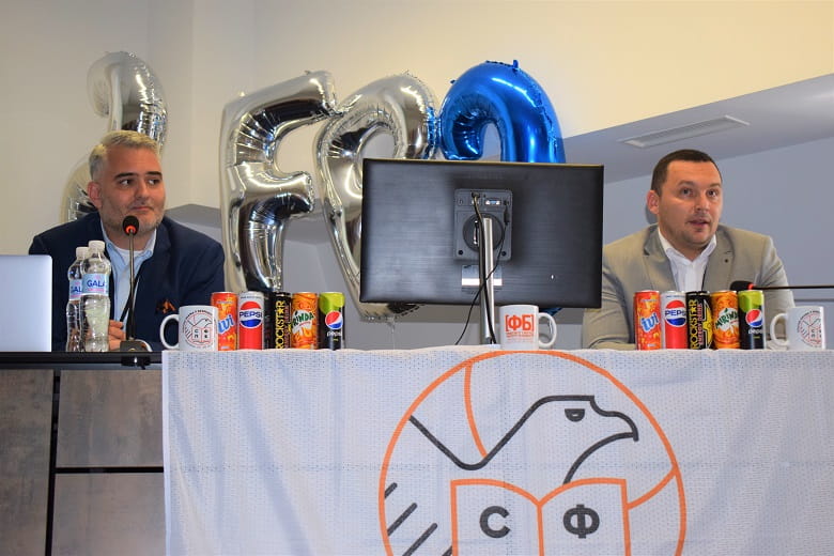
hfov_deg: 33.4
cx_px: 417
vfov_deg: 22.6
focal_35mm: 60
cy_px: 278
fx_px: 1390
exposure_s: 1/100
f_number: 4.8
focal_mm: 40
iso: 800
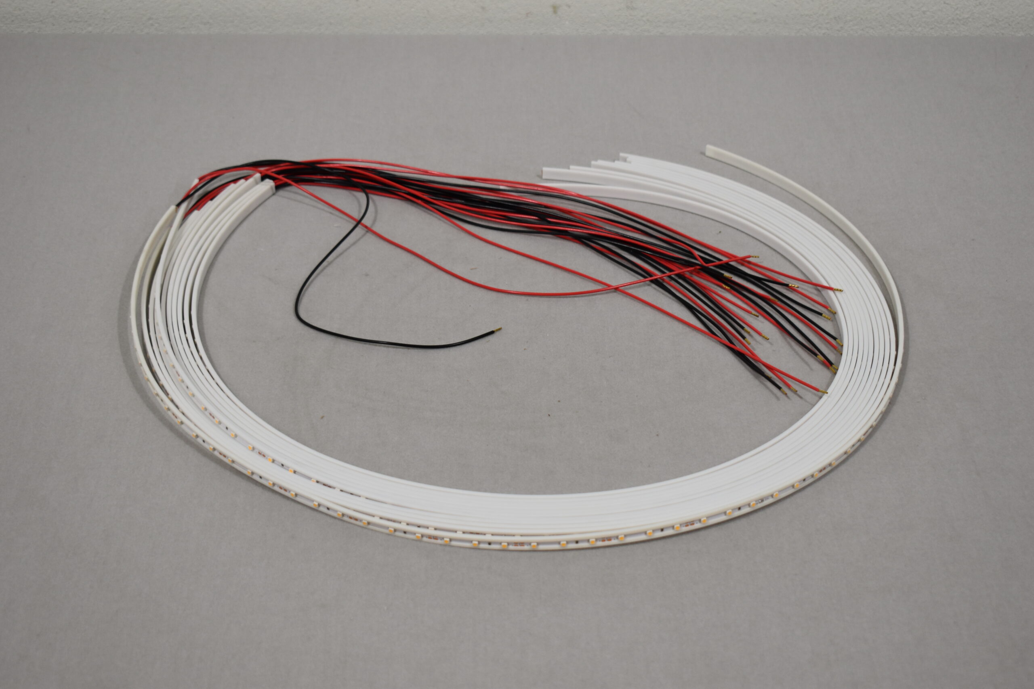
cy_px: 344
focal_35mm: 60
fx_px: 1723
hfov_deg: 33.4
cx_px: 517
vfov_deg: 22.6
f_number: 5.6
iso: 360
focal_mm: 40
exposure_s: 1/125
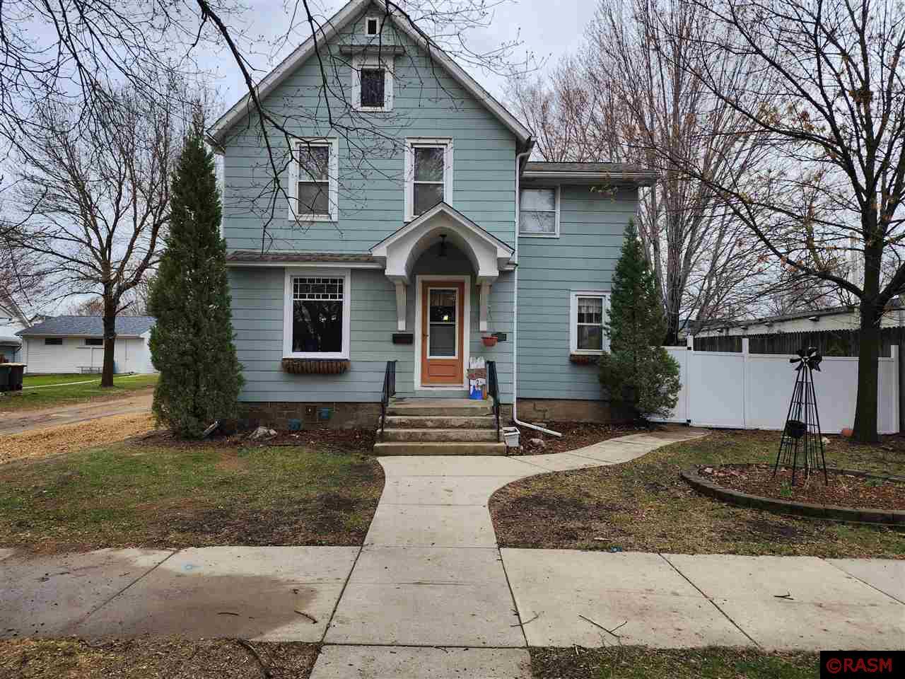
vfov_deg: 58.9
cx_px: 452
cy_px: 340
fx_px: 601
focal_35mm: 23
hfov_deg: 73.9
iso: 16
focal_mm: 6.4
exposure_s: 1/180
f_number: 1.8
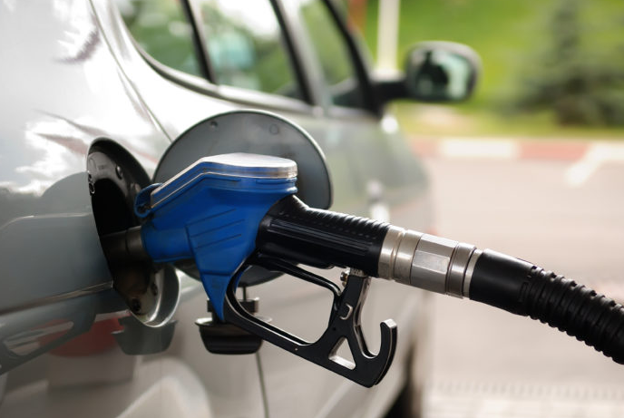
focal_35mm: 90
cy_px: 220
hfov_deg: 22.7
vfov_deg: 15.3
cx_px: 333
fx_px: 1554
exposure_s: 1/500
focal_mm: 55
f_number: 2.8
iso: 400
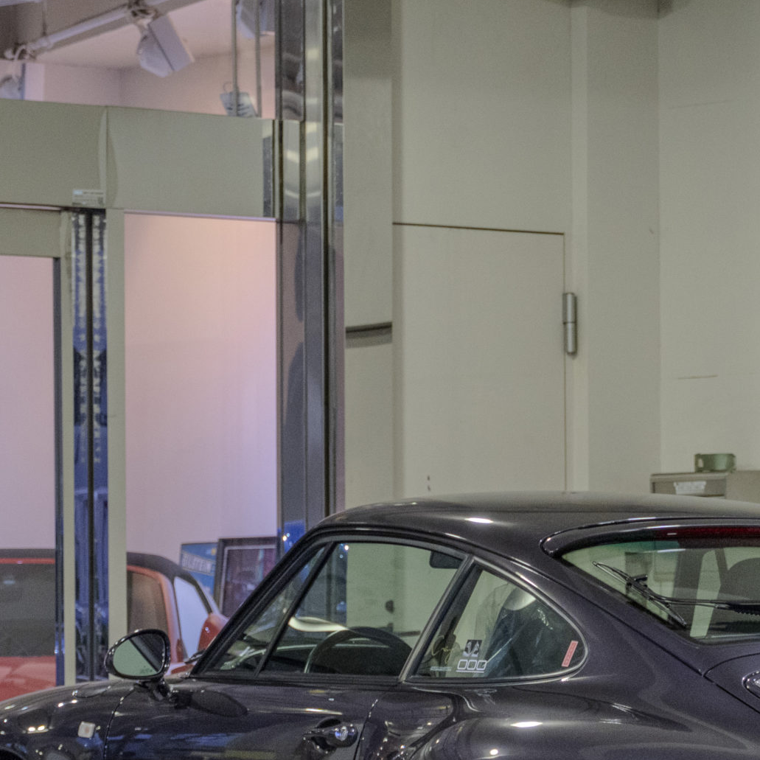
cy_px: 530
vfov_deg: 8.4
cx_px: 525
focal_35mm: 209
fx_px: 5191
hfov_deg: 8.4
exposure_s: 1/125
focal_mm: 66
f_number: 5.6
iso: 2000
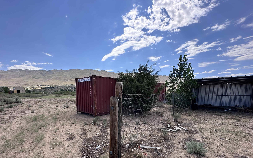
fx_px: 110
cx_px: 121
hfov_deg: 97.8
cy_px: 98
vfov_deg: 70.2
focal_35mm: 16
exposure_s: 1/1366
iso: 50
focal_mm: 2.22
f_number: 2.2
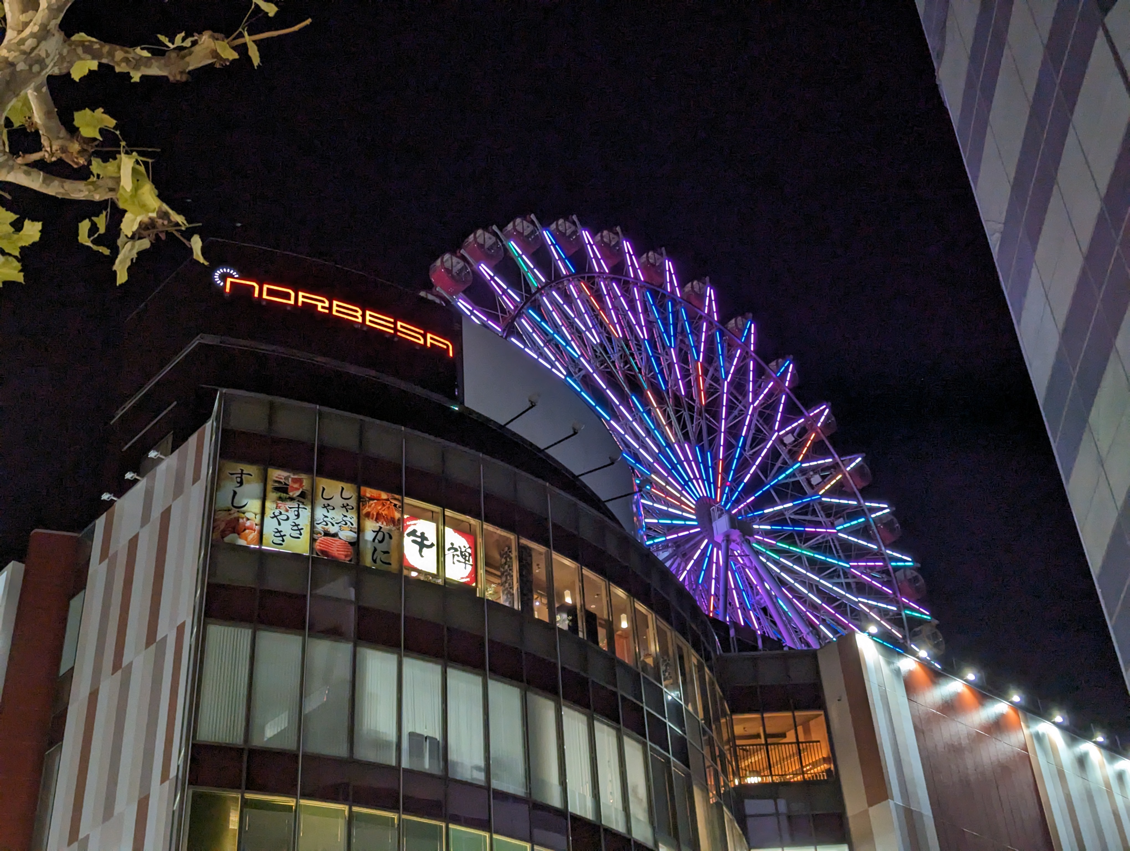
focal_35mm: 48
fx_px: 1569
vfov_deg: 30.3
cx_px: 565
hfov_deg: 39.6
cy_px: 426
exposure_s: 1/99.9
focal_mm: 6.81
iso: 286
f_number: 1.85
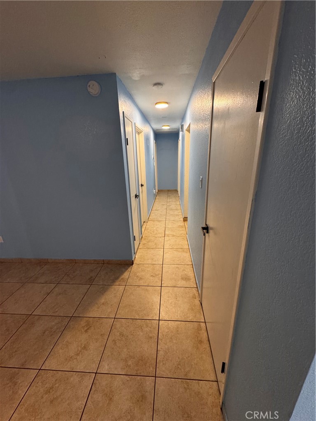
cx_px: 158
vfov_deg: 102.1
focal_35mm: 14
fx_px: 170
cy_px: 210
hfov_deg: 85.7
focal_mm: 2.22
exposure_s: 1/60
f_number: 2.2
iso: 400
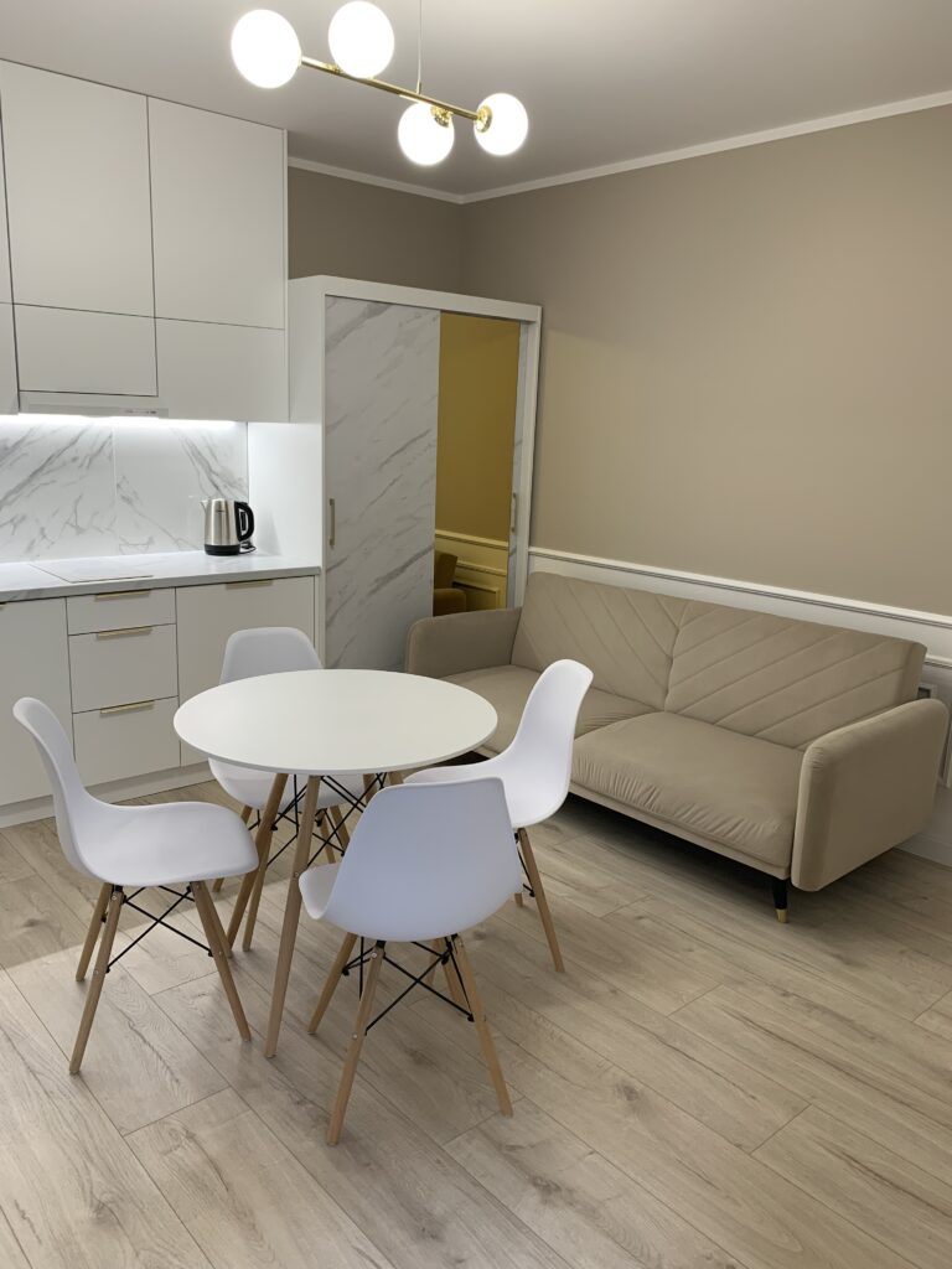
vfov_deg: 67.3
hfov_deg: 53.1
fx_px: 953
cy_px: 634
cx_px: 476
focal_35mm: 26
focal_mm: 4.25
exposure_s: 1/50
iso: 50
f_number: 1.8
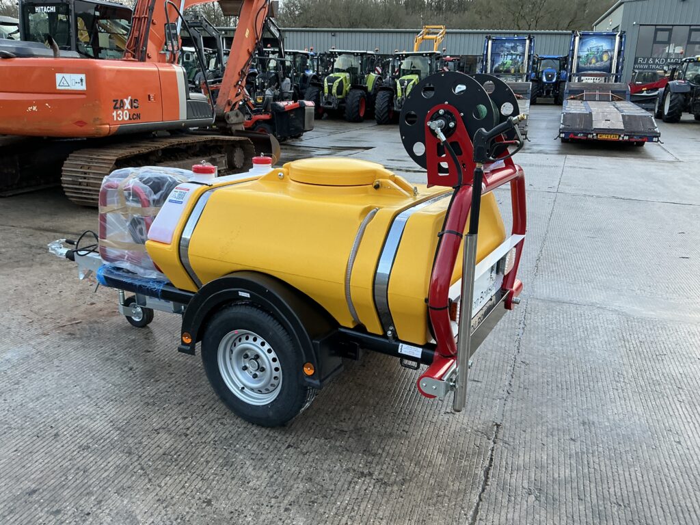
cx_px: 350
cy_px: 262
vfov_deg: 49.7
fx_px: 566
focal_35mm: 28
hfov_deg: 63.4
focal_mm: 3
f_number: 1.8
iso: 32
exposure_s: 1/122
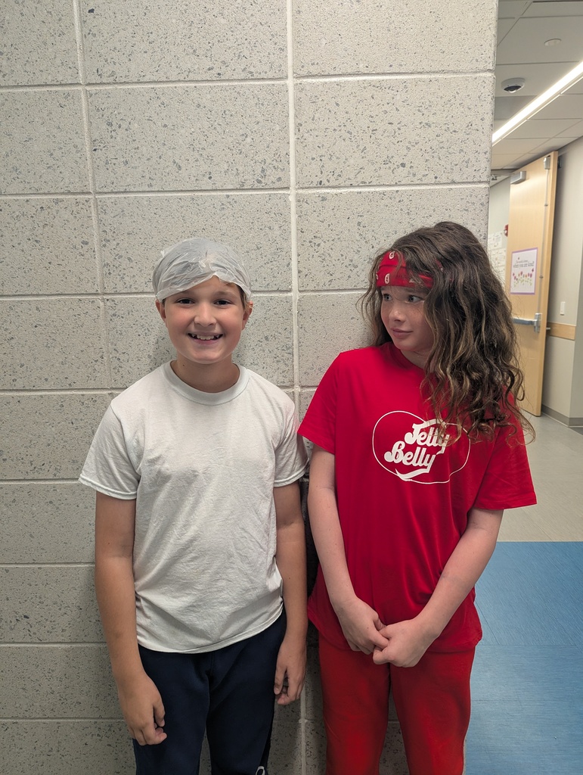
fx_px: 538
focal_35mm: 24
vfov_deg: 71.5
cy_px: 388
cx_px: 292
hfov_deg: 56.9
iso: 261
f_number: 1.85
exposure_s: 1/75.7
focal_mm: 6.81
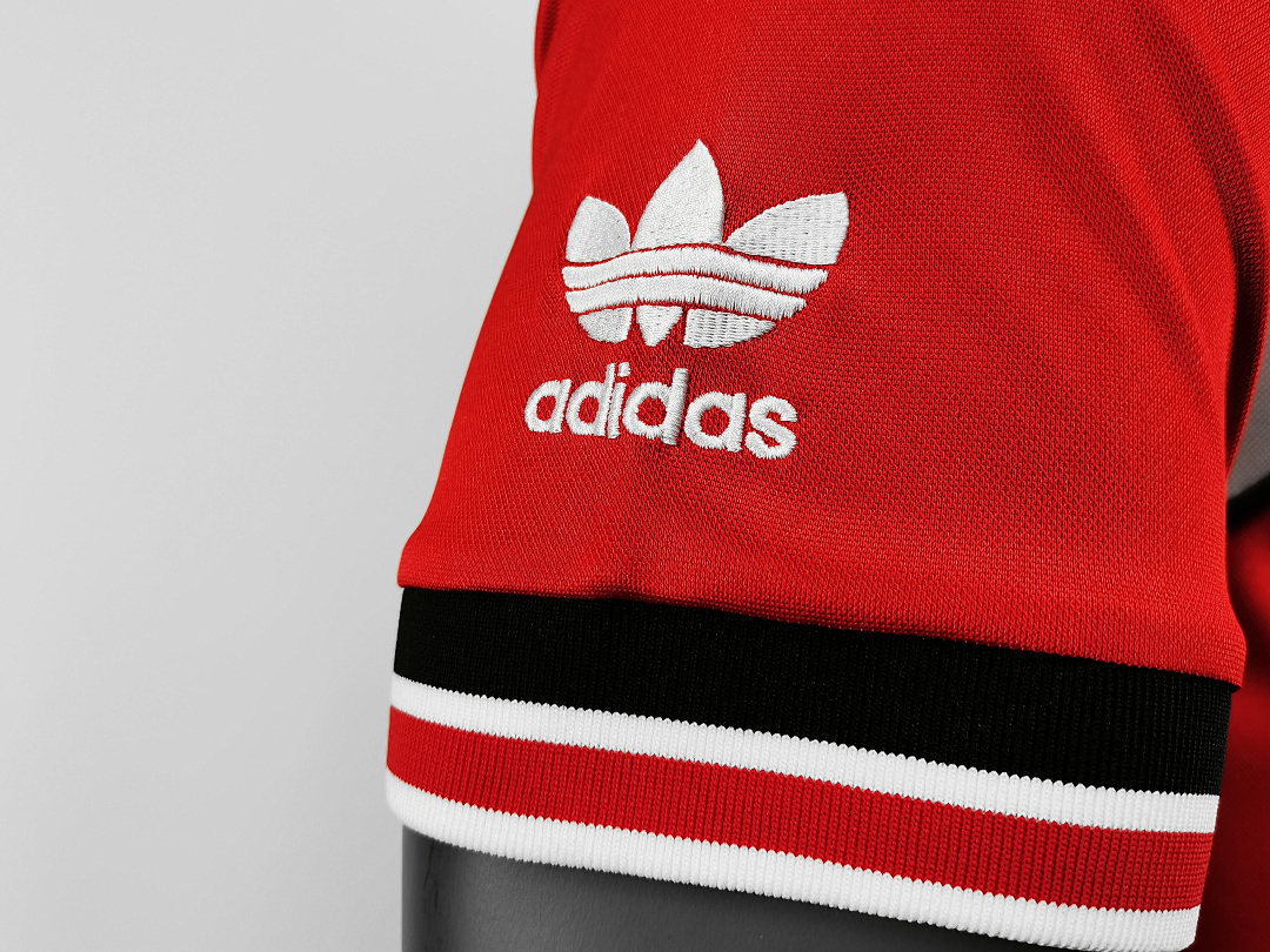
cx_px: 635
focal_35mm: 32
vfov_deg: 44.2
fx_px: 1174
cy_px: 476
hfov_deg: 56.8
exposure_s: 1/60
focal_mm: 5.58
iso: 125
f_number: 1.8
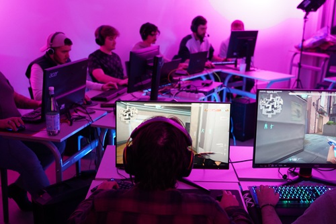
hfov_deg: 44.5
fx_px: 411
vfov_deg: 30.5
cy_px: 112
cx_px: 168
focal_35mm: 44
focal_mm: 44
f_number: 4
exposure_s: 1/160
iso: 5000
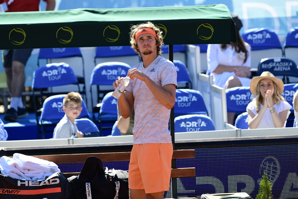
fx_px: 2482
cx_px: 149
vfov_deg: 4.6
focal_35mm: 300
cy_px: 100
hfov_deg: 6.9
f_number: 4
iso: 250
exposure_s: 1/1000
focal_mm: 300
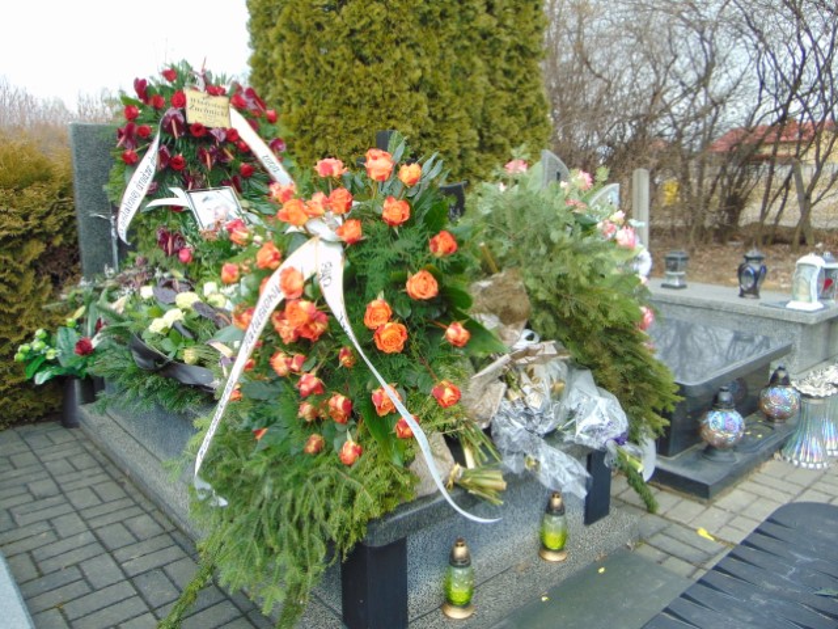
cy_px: 314
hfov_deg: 65.3
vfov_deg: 51.4
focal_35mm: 27
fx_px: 654
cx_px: 419
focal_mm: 4.9
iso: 80
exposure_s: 1/250
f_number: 3
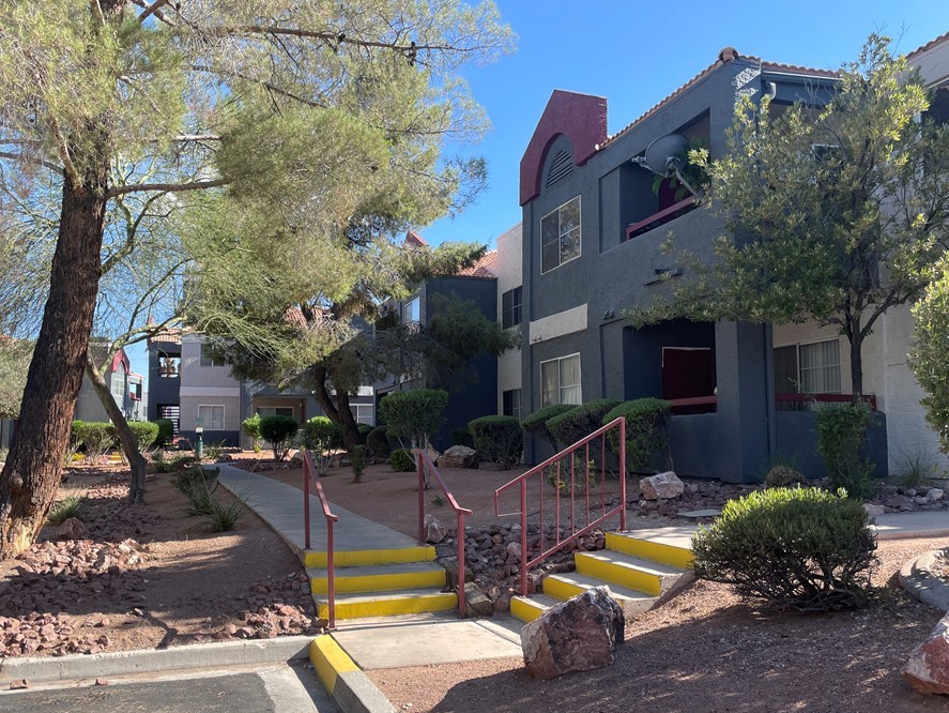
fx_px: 823
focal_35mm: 30
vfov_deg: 46.8
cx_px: 411
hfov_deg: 59.7
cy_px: 384
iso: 32
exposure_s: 1/1082
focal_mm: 4.2
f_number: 1.6
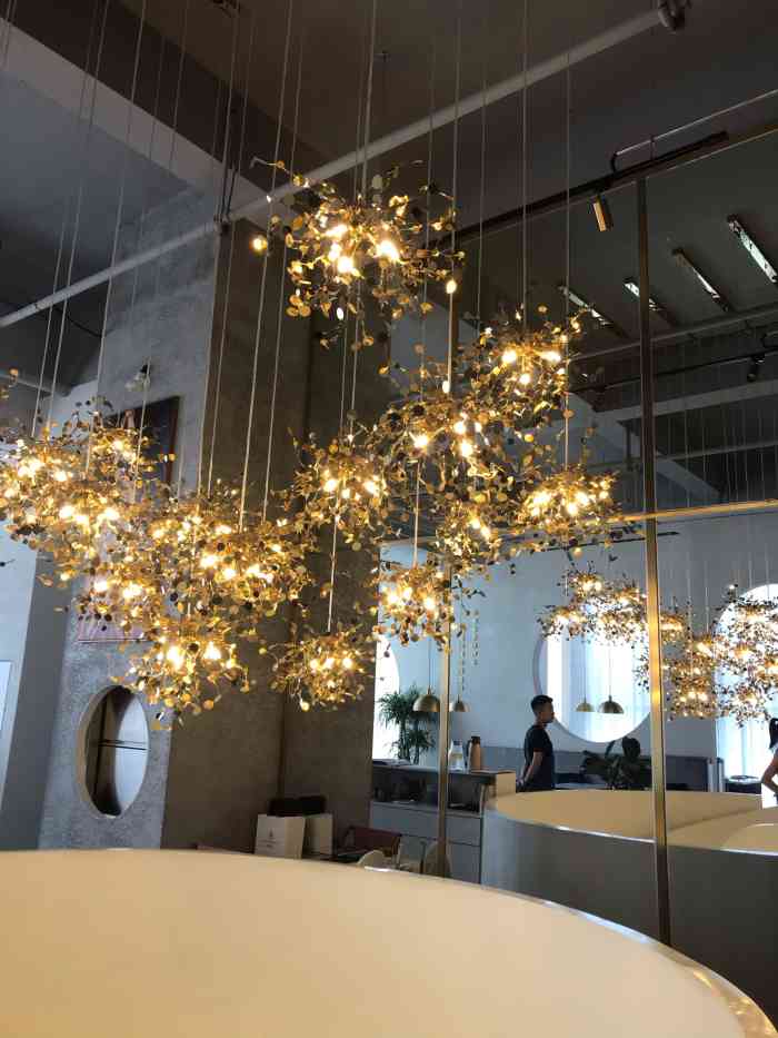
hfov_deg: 49.8
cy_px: 519
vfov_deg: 63.4
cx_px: 389
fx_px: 839
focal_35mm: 28
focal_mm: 3.99
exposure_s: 1/100
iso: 40
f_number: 1.8
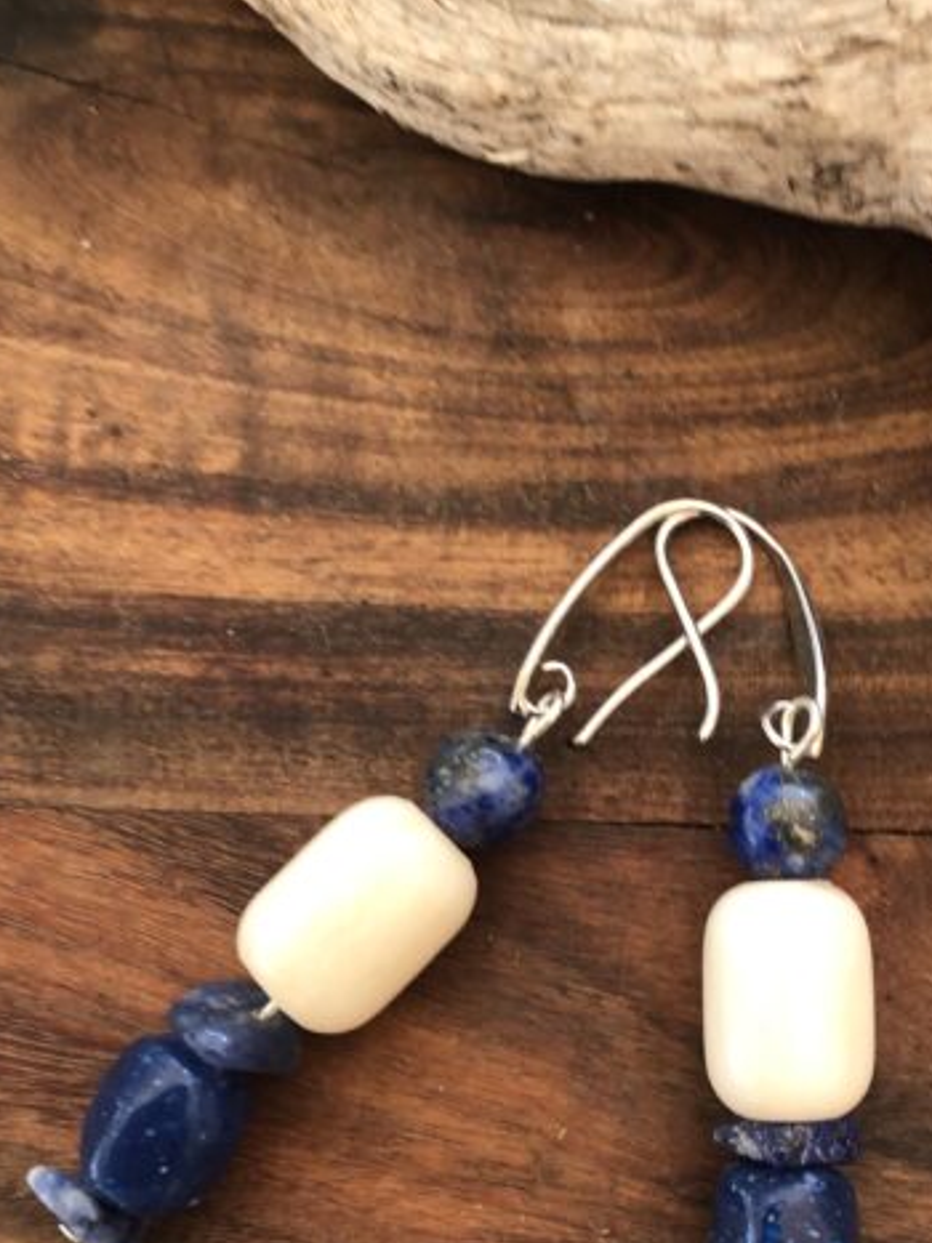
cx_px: 599
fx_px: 1724
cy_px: 713
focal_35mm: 48
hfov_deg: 30.1
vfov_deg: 39.6
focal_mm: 3.99
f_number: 1.8
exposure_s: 1/24
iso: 32
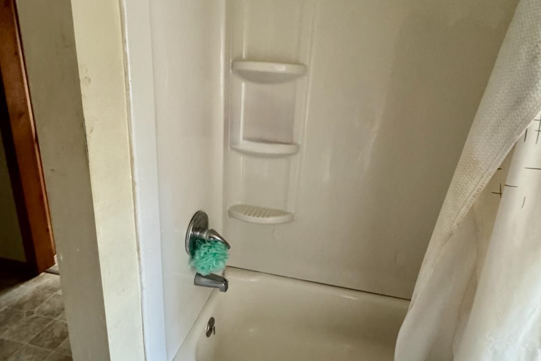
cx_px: 272
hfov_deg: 84.0
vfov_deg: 61.7
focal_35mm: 20
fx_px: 301
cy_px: 159
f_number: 2.2
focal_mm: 2.22
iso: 800
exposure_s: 1/60
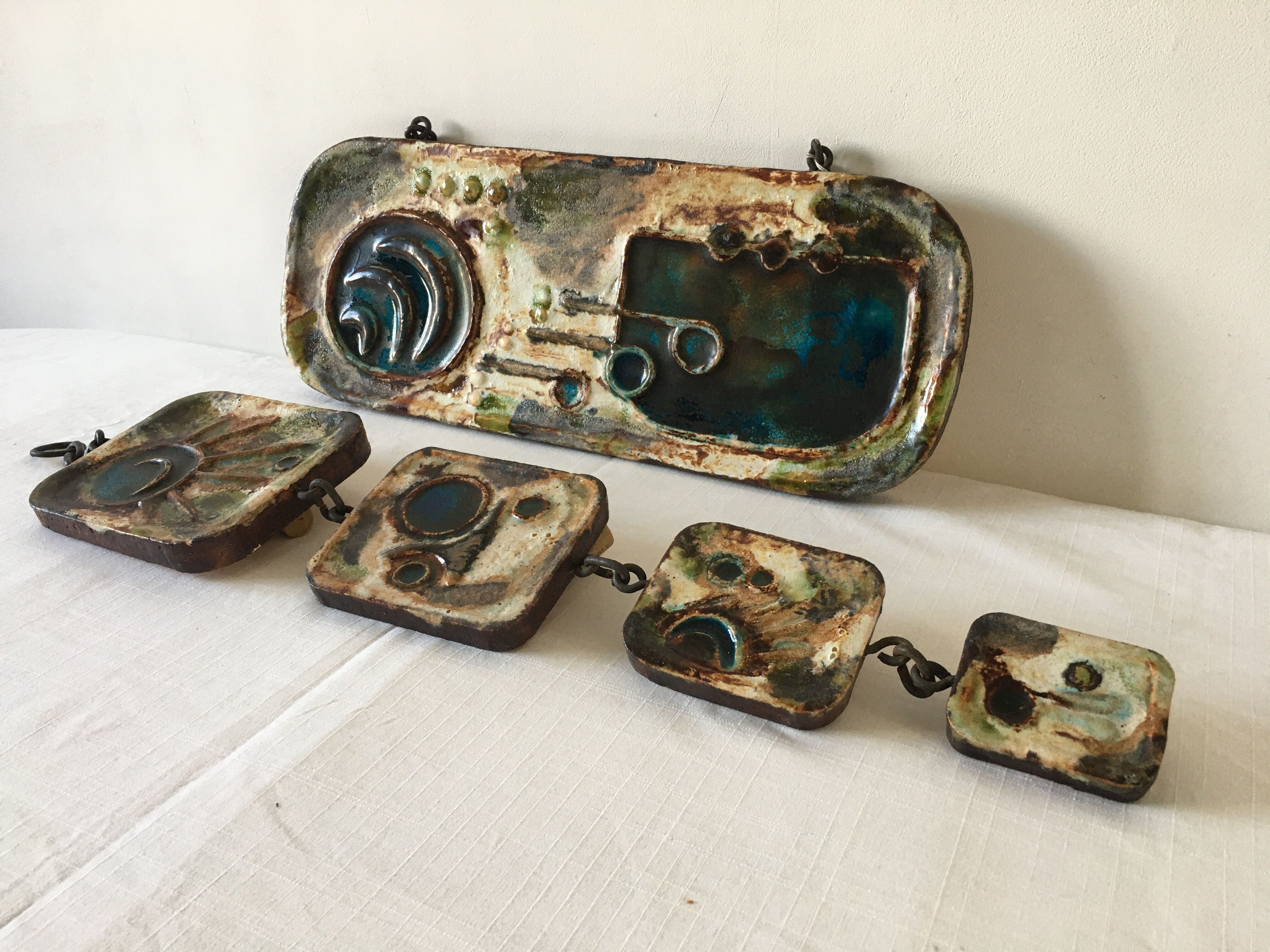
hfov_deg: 61.7
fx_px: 1064
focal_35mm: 29
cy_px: 476
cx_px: 635
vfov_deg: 48.2
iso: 64
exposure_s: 1/33
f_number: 2.2
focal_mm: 4.15
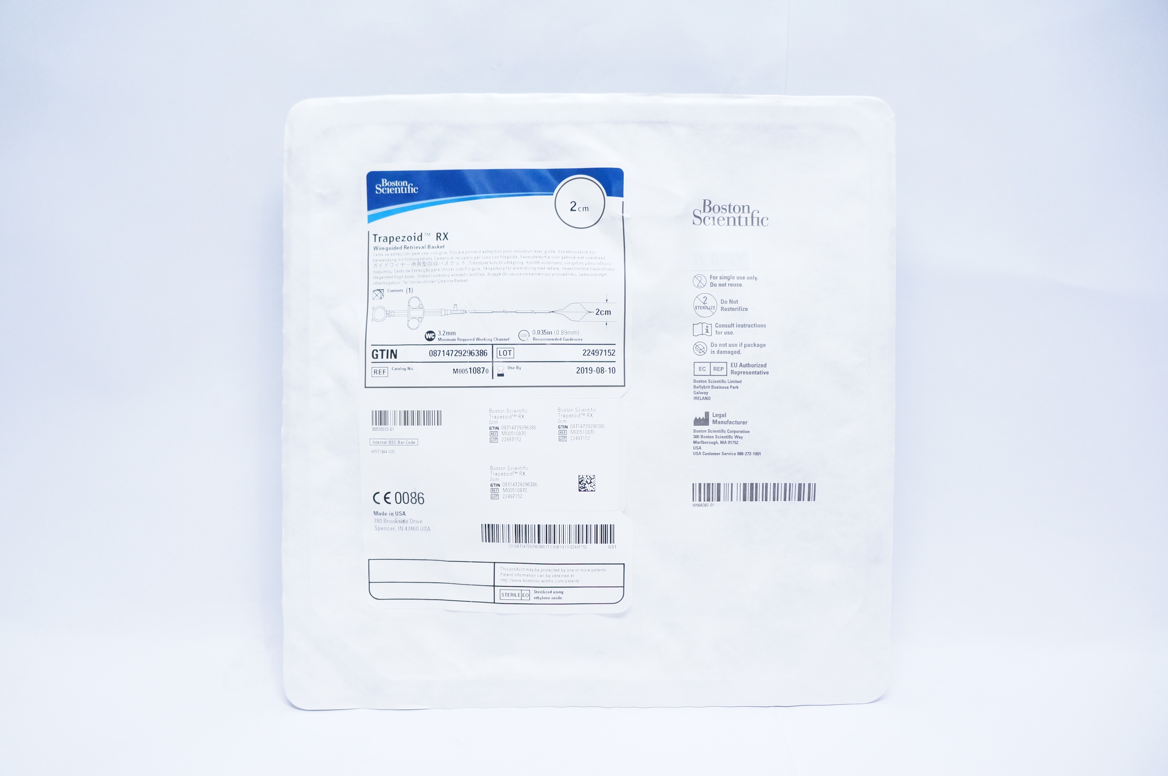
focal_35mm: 27
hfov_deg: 67.4
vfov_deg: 47.8
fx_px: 875
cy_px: 388
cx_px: 584
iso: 1600
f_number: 4.5
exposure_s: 1/160
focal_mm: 18
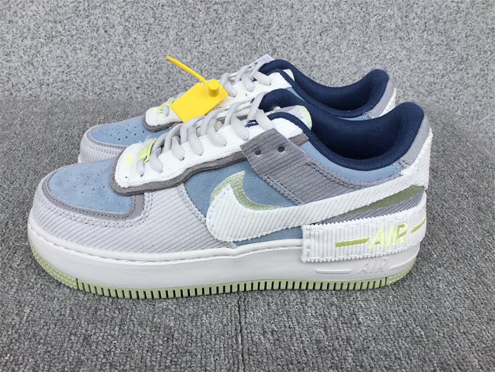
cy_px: 186
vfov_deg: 45.4
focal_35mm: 31
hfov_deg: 58.4
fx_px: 443
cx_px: 248
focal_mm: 3.3
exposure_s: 1/392
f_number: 2.4
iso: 25
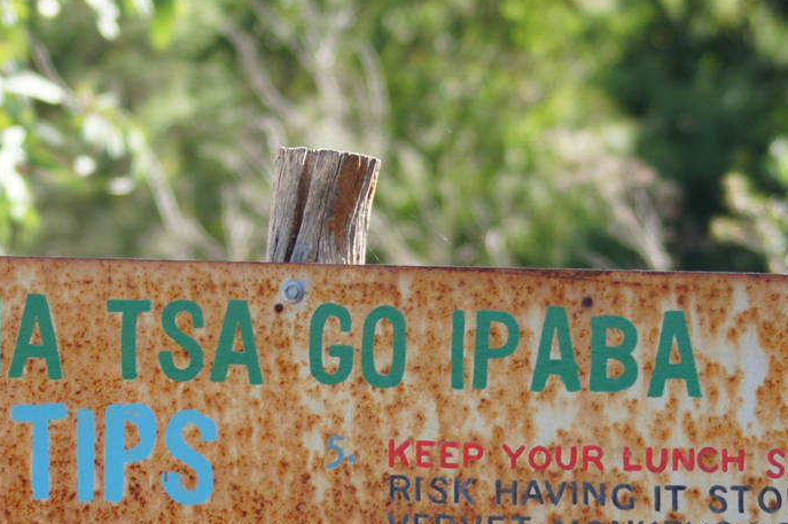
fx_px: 5734
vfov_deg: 5.2
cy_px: 534
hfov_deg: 7.9
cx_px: 361
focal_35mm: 262
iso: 125
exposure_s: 1/125
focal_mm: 75
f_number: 4.5
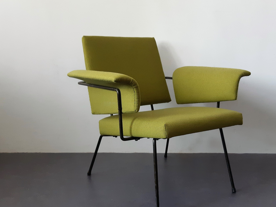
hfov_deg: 56.6
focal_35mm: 32
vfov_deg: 44.2
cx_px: 158
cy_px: 103
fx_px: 255
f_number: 1.7
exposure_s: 1/50
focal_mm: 3.93
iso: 200
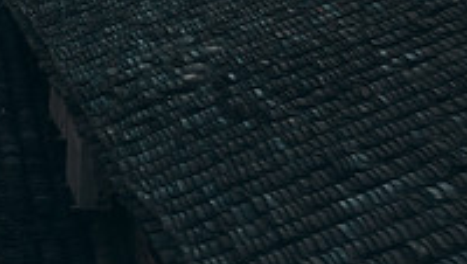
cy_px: -231
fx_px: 1252
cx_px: -89
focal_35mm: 101
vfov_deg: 11.1
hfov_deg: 19.9
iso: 32
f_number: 2.2
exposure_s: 1/807
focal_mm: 4.15
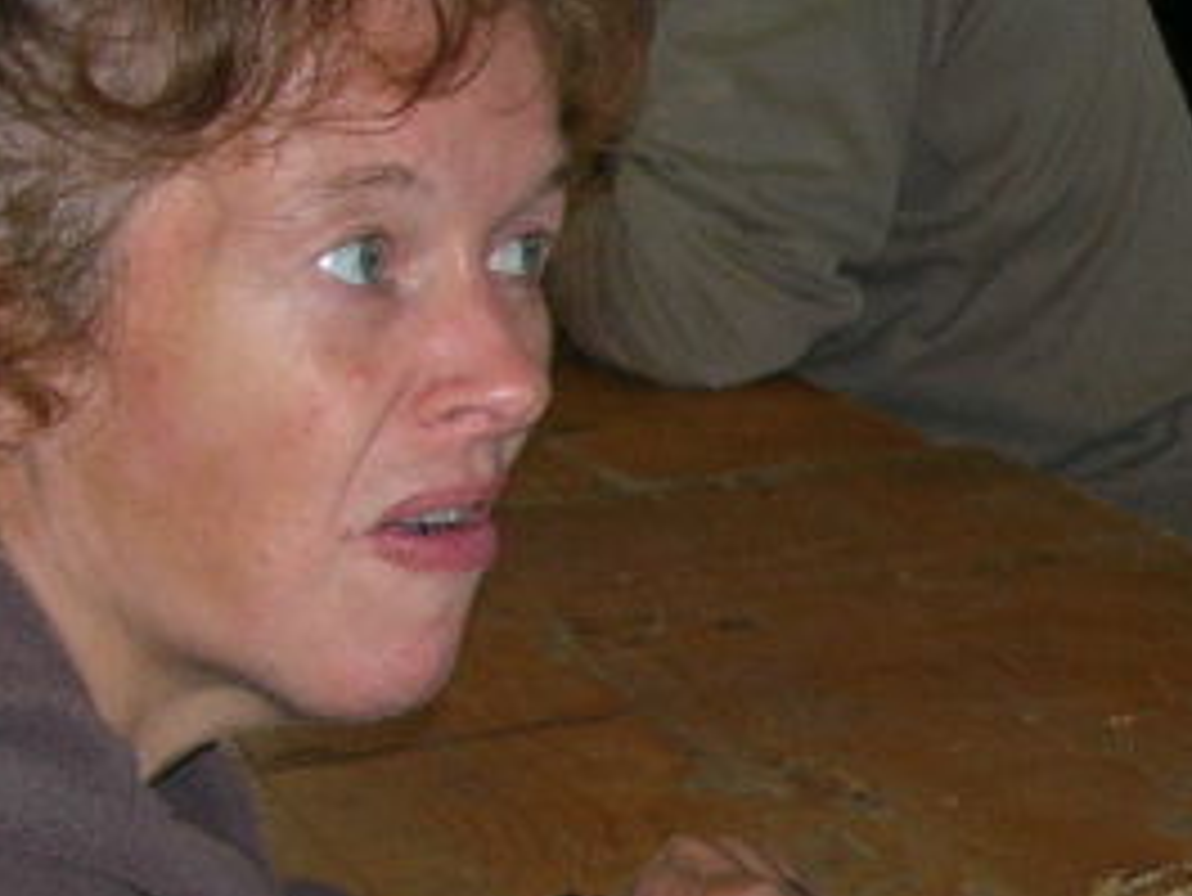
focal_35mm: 135
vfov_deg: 11.0
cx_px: 2074
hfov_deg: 13.3
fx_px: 4651
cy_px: 680
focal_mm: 5.8
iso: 50
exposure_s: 1/60.1
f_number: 2.8
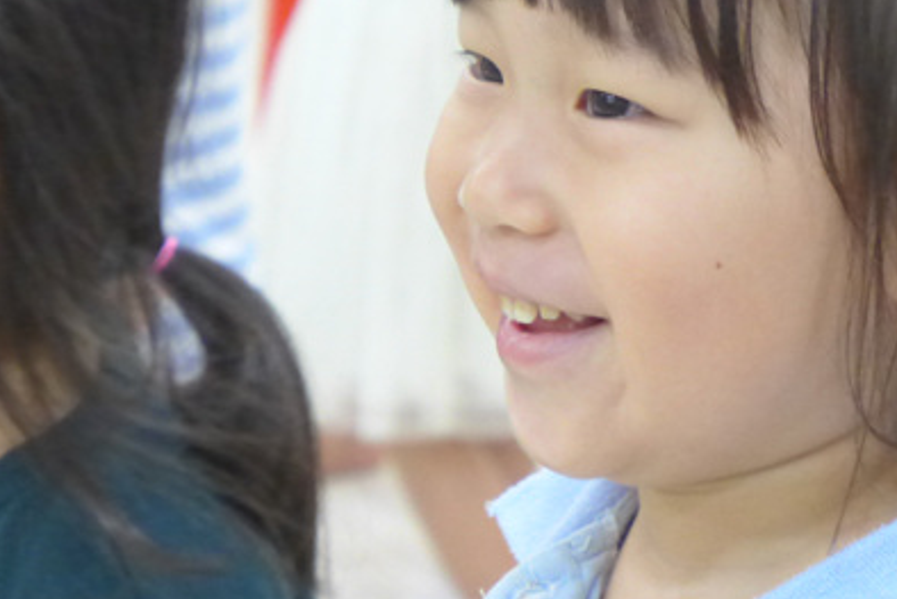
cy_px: 116
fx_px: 3789
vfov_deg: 9.0
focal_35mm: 152
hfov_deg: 13.4
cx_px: 717
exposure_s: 1/250
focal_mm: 17.7
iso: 1600
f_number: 2.3
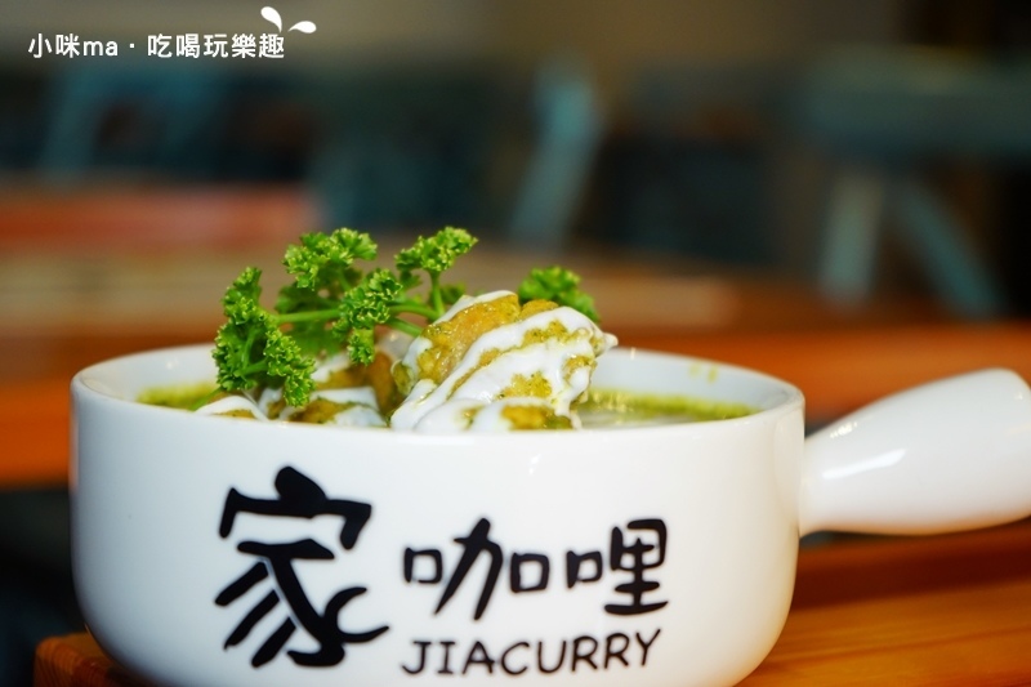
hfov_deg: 28.8
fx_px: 2004
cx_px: 516
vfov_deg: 19.4
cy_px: 344
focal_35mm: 70
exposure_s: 1/80
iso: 640
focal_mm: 70
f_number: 5.6
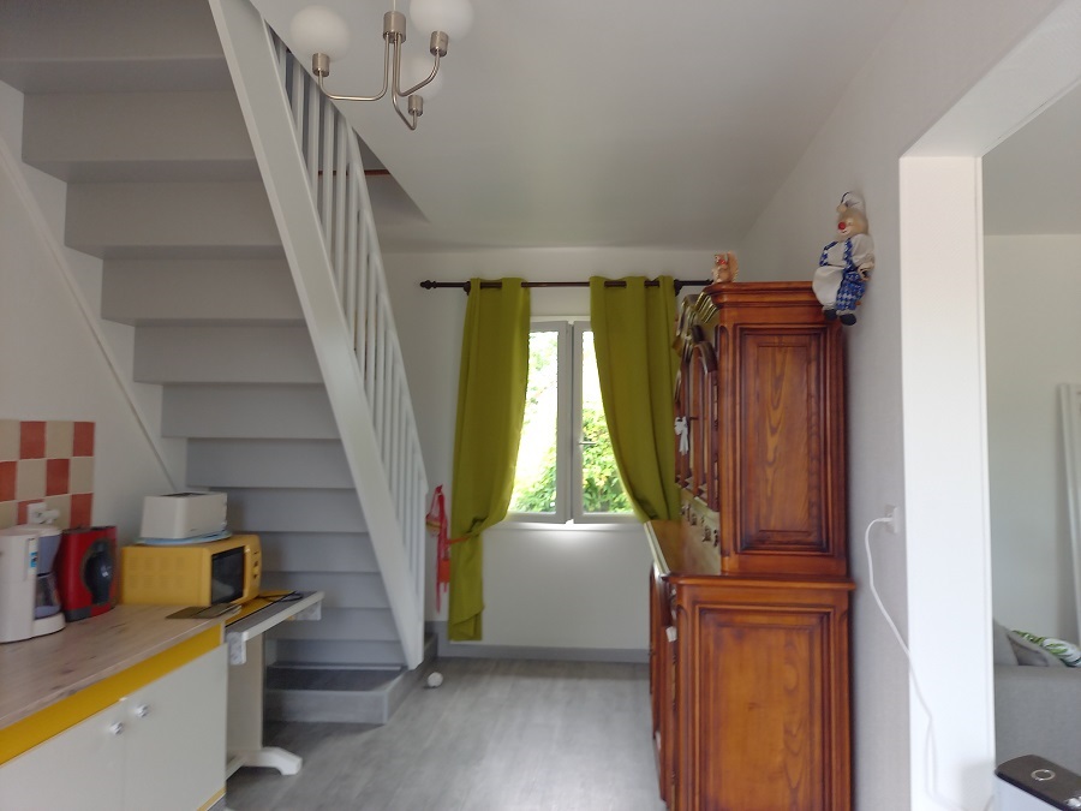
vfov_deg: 54.9
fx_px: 781
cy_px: 406
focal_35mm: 25
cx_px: 540
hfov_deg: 69.4
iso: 100
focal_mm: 4.6
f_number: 2
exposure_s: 1/50
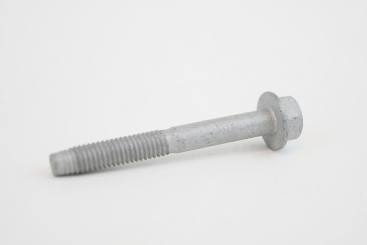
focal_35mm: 82
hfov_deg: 24.6
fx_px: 841
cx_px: 184
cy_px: 122
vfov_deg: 16.6
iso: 900
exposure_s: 1/60
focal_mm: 55
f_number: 5.6
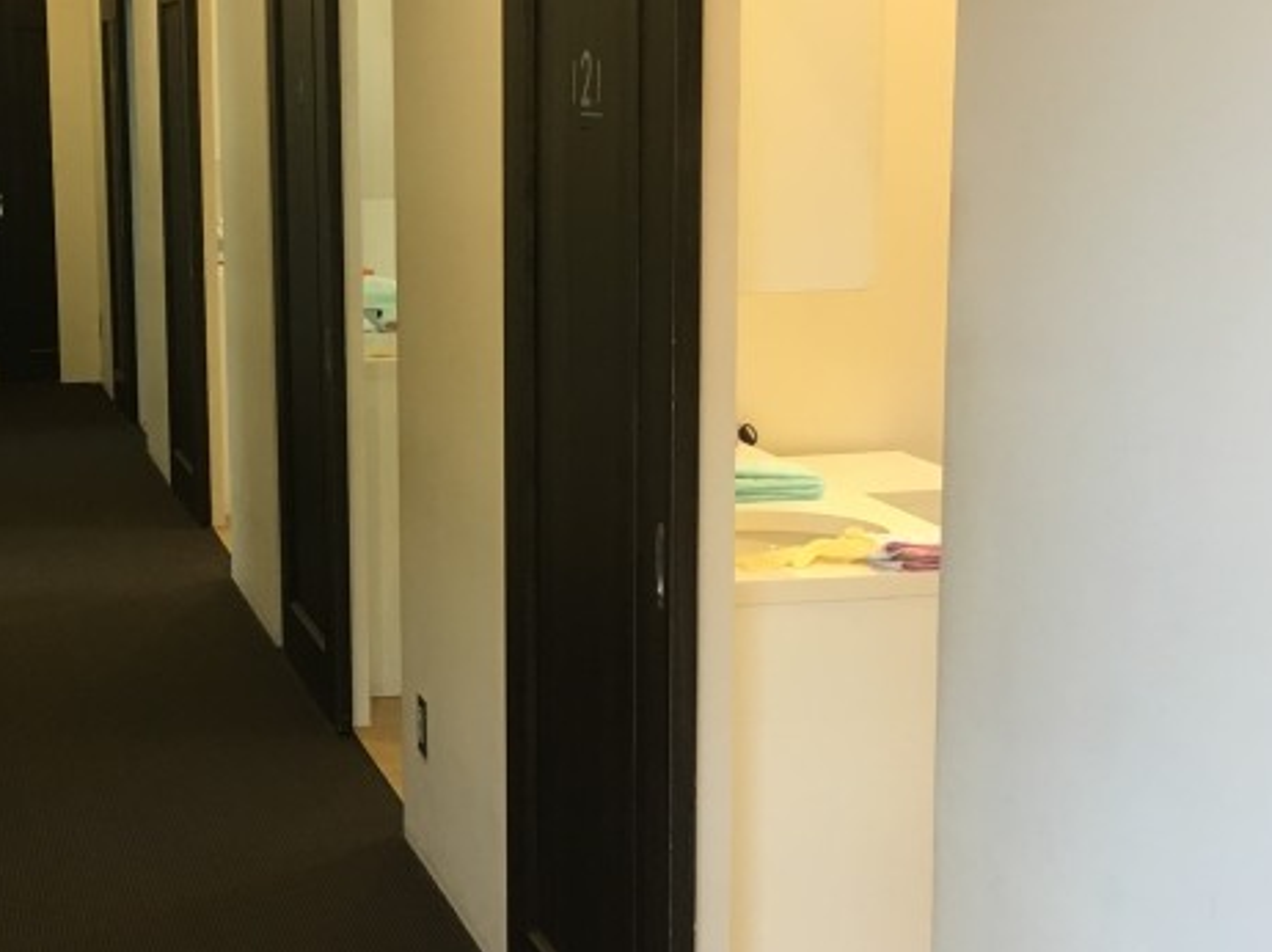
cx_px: 266
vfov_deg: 21.9
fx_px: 2461
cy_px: 523
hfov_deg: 28.4
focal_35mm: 67
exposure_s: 1/30
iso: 100
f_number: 2.2
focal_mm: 4.15
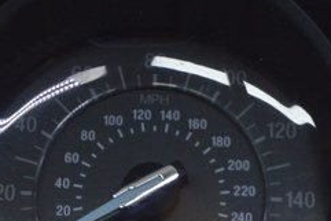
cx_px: 141
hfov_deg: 13.4
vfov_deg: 9.0
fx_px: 1408
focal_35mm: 153
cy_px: 149
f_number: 5.6
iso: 400
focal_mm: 24
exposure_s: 1/20
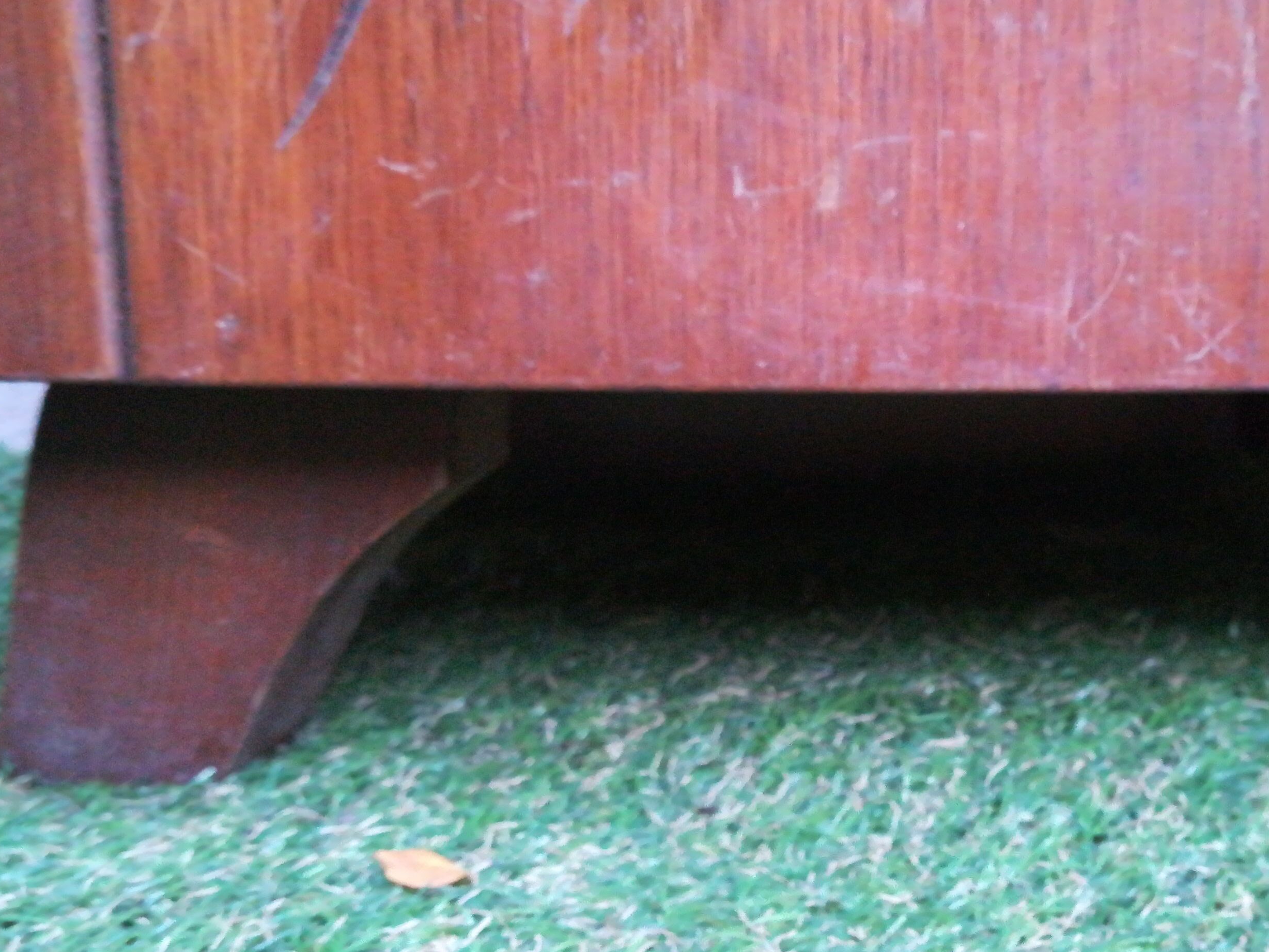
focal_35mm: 42
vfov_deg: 34.2
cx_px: 855
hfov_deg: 44.1
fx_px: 1540
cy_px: 575
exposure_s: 1/14.3
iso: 1000
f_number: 2.2
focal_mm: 3.83
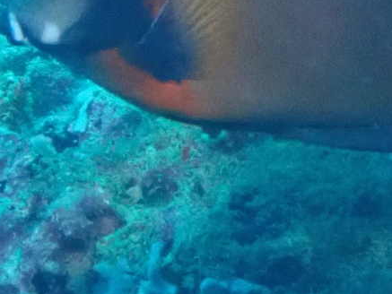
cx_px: 339
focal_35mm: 261
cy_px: -15
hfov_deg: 7.6
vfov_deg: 5.7
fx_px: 2956
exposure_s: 1/200
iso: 1600
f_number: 6.3
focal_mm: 18
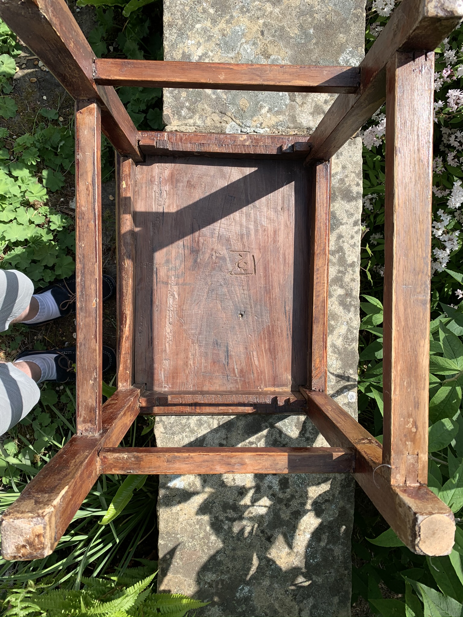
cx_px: 232
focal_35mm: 26
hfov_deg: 53.1
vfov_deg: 67.3
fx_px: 464
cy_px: 308
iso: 25
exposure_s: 1/1163
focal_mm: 4.25
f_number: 1.8
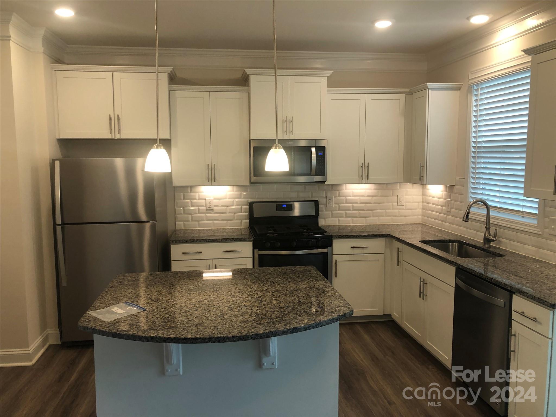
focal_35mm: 28
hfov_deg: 63.4
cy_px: 208
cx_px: 278
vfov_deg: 49.7
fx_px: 450
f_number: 1.8
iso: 25
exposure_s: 1/30
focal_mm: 3.99
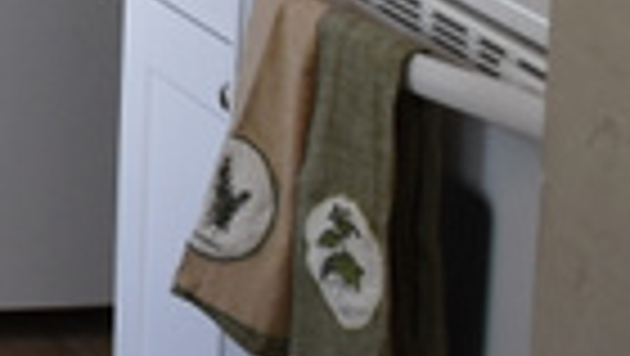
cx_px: -1274
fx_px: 4213
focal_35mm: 252
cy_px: -831
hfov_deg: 7.5
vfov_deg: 4.6
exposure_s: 1/50
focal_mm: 22
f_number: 4
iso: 200
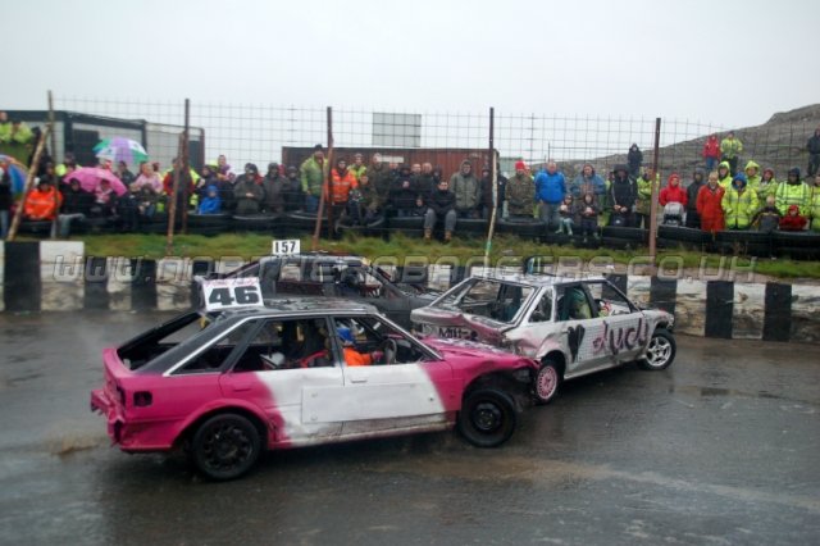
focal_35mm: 33
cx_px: 410
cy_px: 273
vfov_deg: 39.9
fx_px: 751
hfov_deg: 57.2
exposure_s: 1/500
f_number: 4
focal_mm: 22
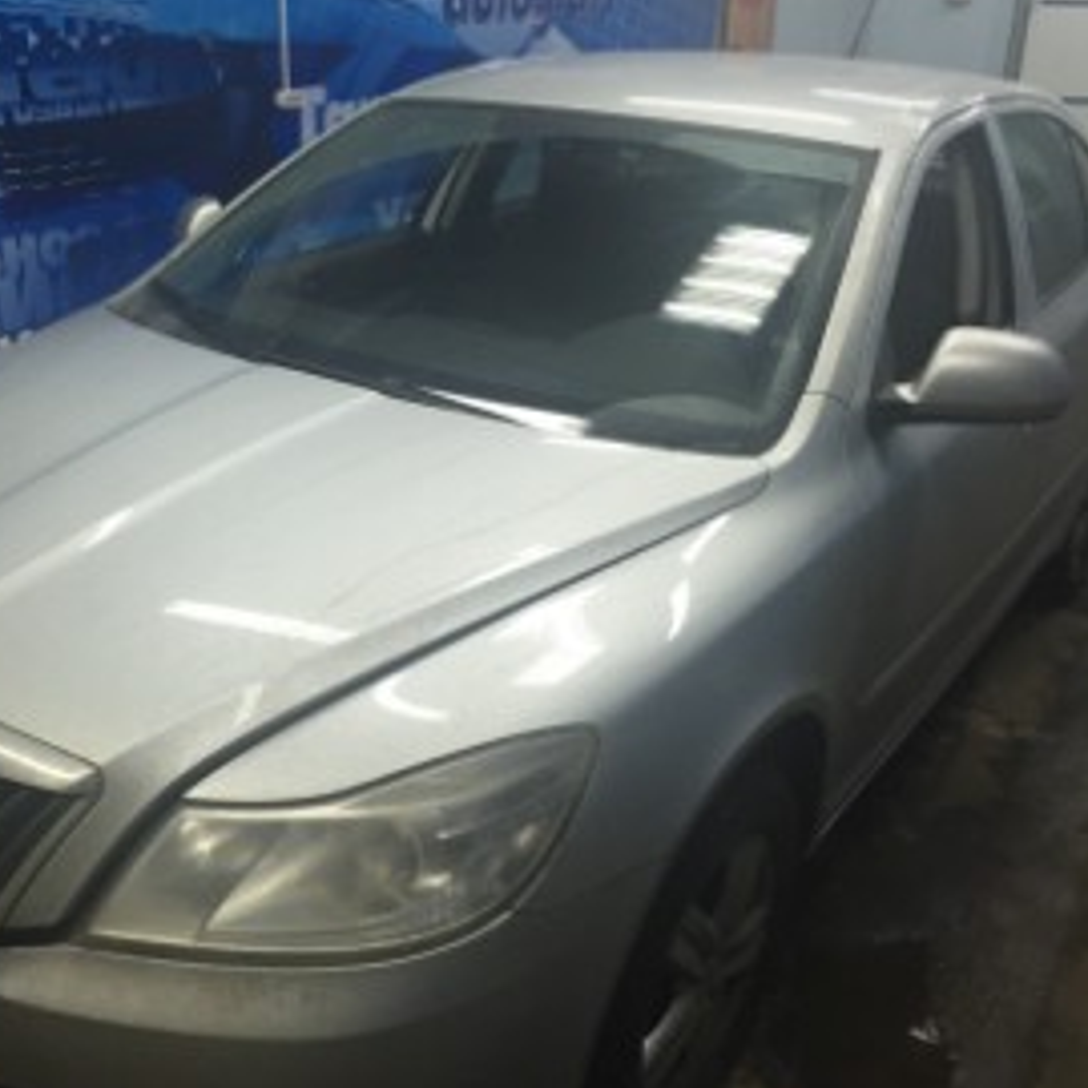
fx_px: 1351
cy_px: 568
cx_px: 423
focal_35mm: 38
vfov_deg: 43.8
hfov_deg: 43.6
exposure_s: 1/33
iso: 100
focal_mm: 4.15
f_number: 2.2
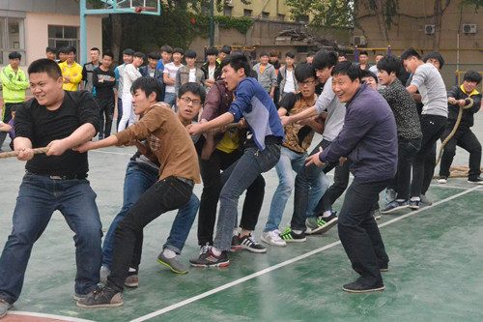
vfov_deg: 34.2
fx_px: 523
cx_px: 242
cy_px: 161
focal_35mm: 39
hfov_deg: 49.6
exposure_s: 1/500
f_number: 11
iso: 6400
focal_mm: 26
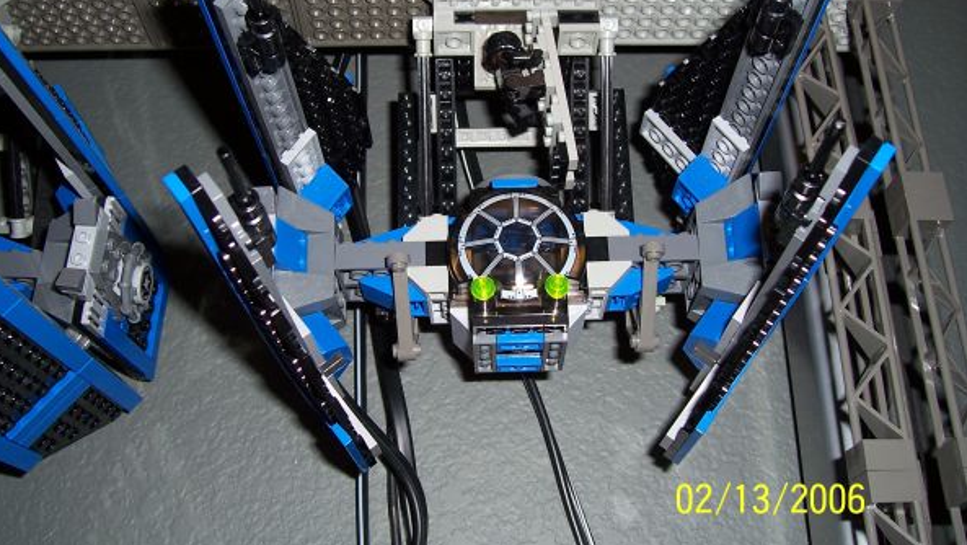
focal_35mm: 36
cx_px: 479
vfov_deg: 32.8
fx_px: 923
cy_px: 228
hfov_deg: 55.3
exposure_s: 1/60
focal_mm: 5.6
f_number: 2.7
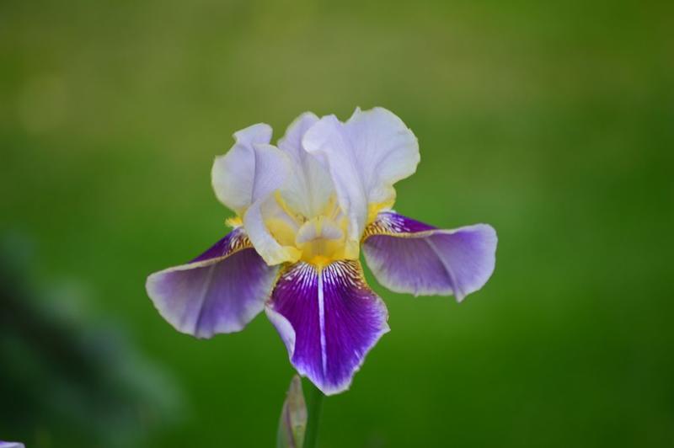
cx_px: 337
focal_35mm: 300
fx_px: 5612
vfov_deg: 4.6
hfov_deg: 6.9
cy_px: 224
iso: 100
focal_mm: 200
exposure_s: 1/25
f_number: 5.6
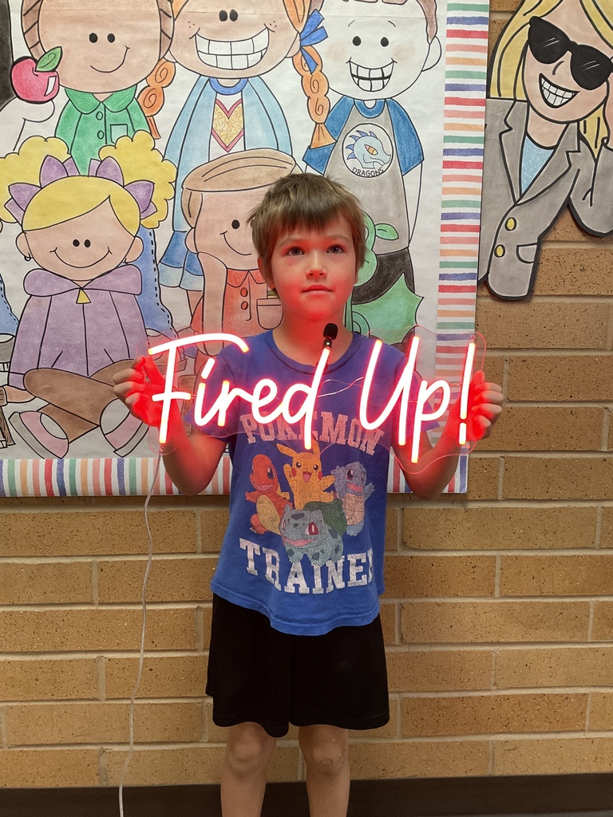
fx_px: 685
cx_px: 306
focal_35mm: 29
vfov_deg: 61.7
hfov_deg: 48.2
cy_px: 408
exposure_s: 1/60
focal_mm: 3
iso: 160
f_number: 1.8
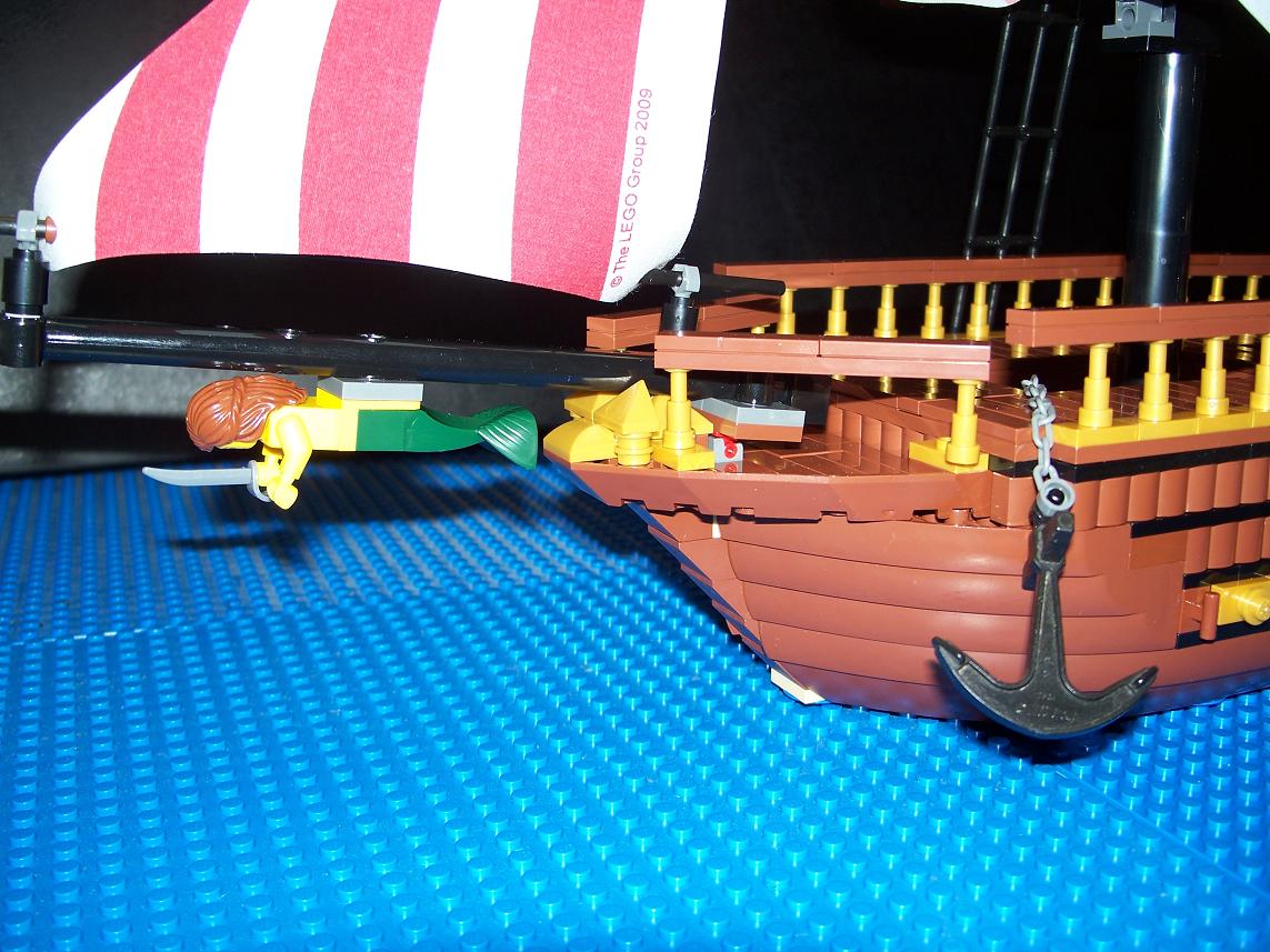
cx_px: 635
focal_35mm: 37
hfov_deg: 50.1
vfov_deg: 38.7
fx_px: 1357
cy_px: 476
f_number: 2.8
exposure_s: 1/60
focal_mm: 7.8
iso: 80
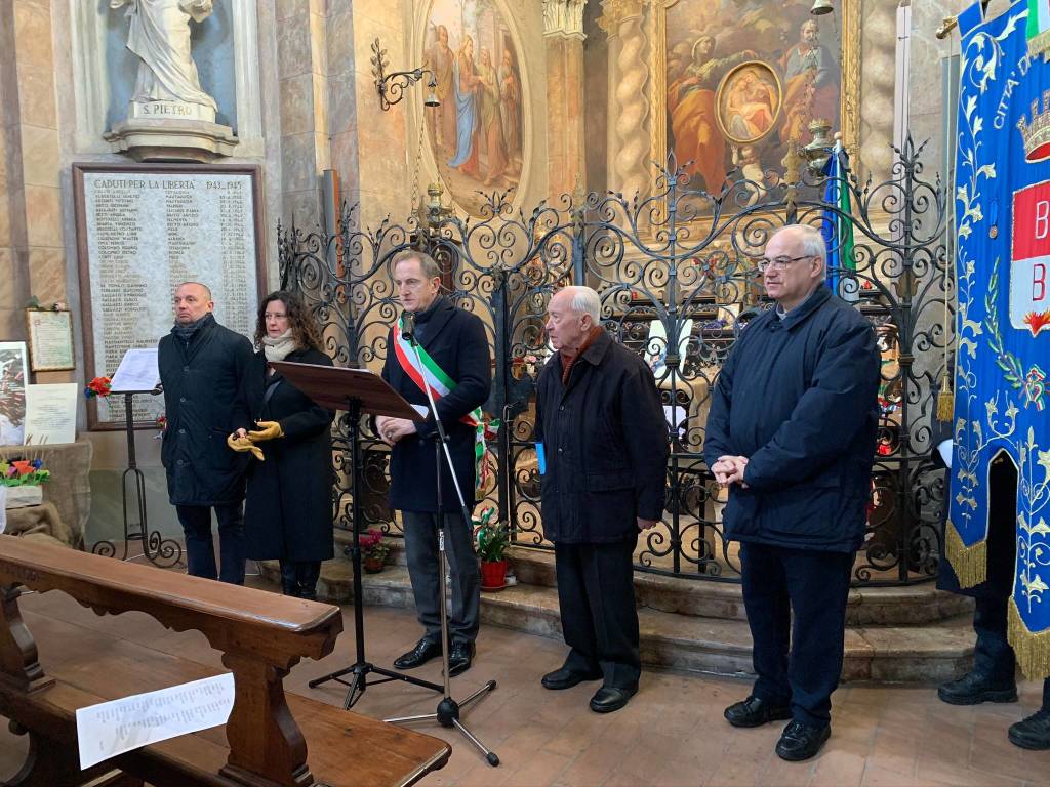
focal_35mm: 26
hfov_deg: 67.3
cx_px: 525
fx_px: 789
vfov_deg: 53.1
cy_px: 394
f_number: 1.8
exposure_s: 1/50
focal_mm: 4.25
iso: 320
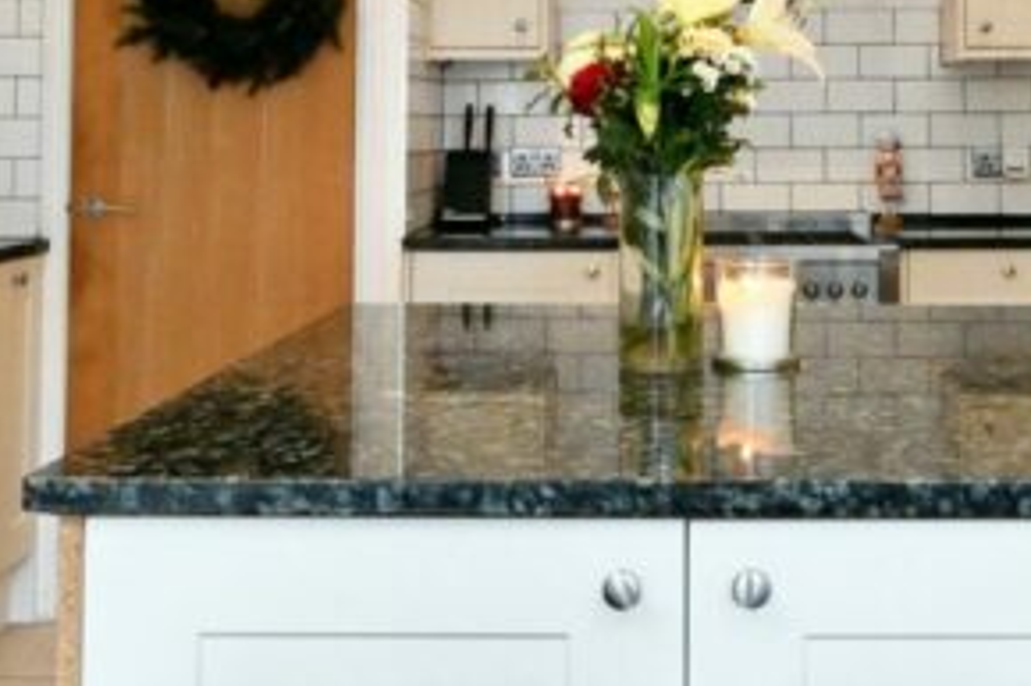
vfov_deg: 24.5
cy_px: 34
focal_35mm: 53
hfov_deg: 37.2
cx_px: 675
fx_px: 1517
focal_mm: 15
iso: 6400
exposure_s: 1/125
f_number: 10
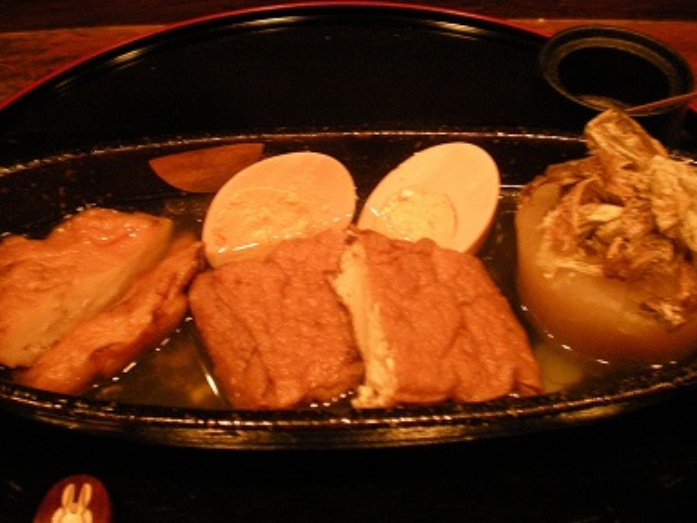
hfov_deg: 49.0
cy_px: 262
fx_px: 765
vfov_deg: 37.7
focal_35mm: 38
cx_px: 348
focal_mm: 6.3
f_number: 3.1
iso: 400
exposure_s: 1/7.3
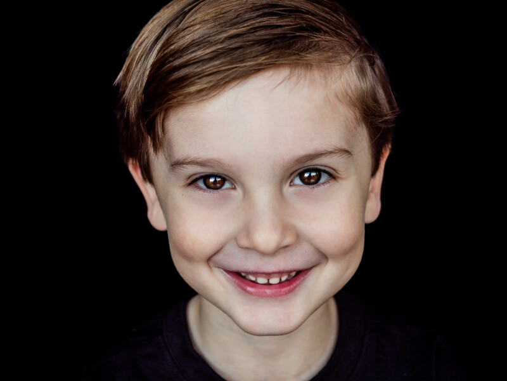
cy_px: 190
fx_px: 937
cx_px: 254
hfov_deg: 30.3
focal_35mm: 64
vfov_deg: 22.9
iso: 200
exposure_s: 1/320
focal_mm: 32
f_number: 2.8
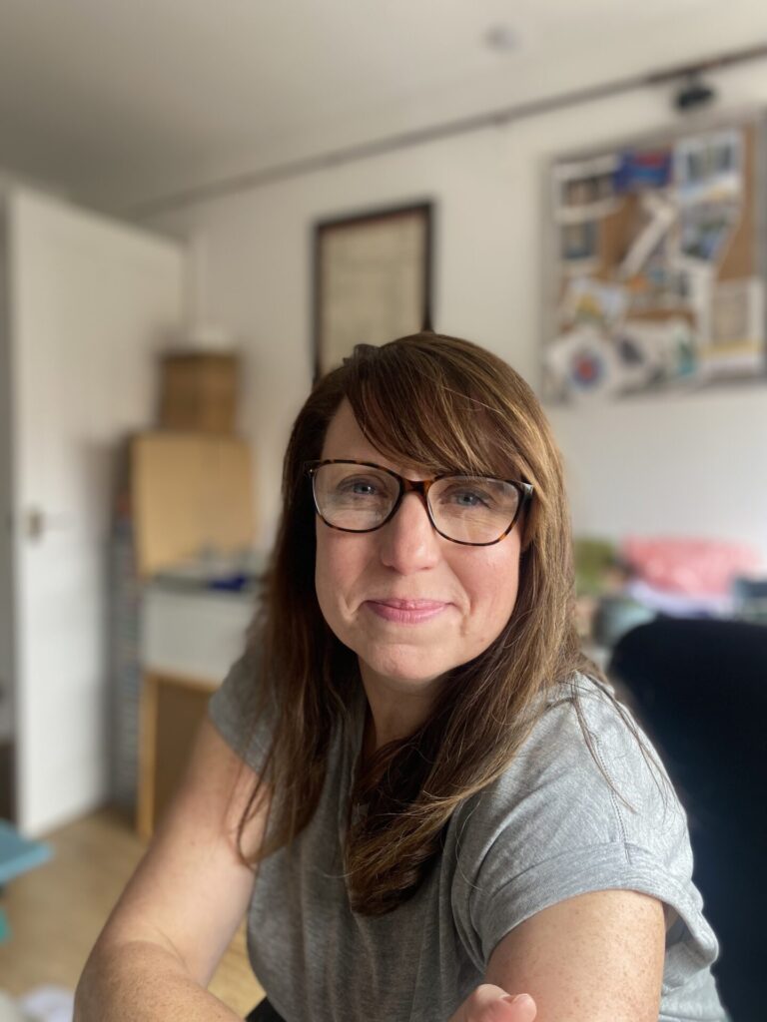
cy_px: 511
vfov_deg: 67.3
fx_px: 768
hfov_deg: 53.1
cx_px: 384
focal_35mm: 26
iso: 125
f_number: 1.8
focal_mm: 4.25
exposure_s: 1/72
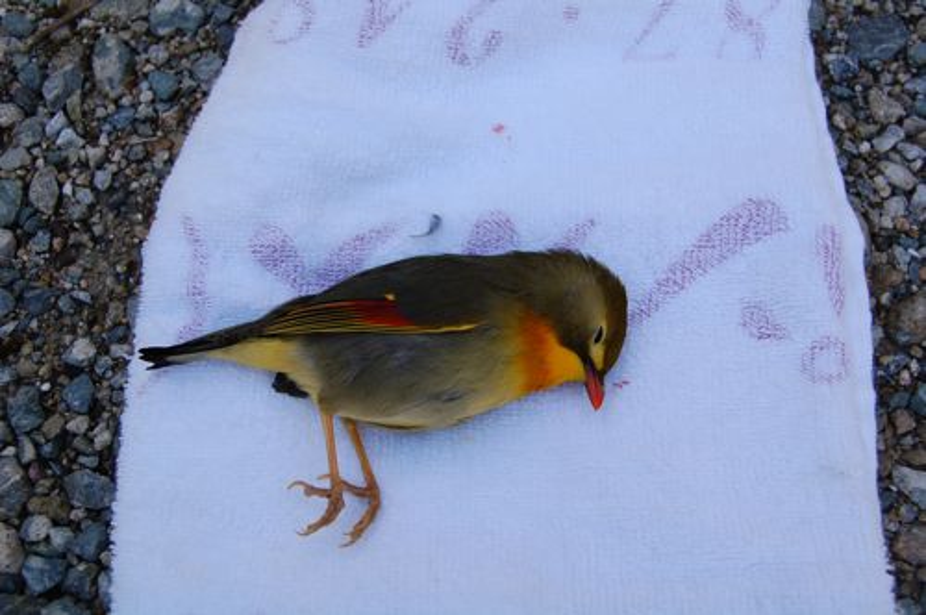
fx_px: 1002
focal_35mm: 39
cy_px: 308
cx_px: 463
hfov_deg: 49.6
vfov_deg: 34.1
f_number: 7.1
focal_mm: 26
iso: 200
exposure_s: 1/200
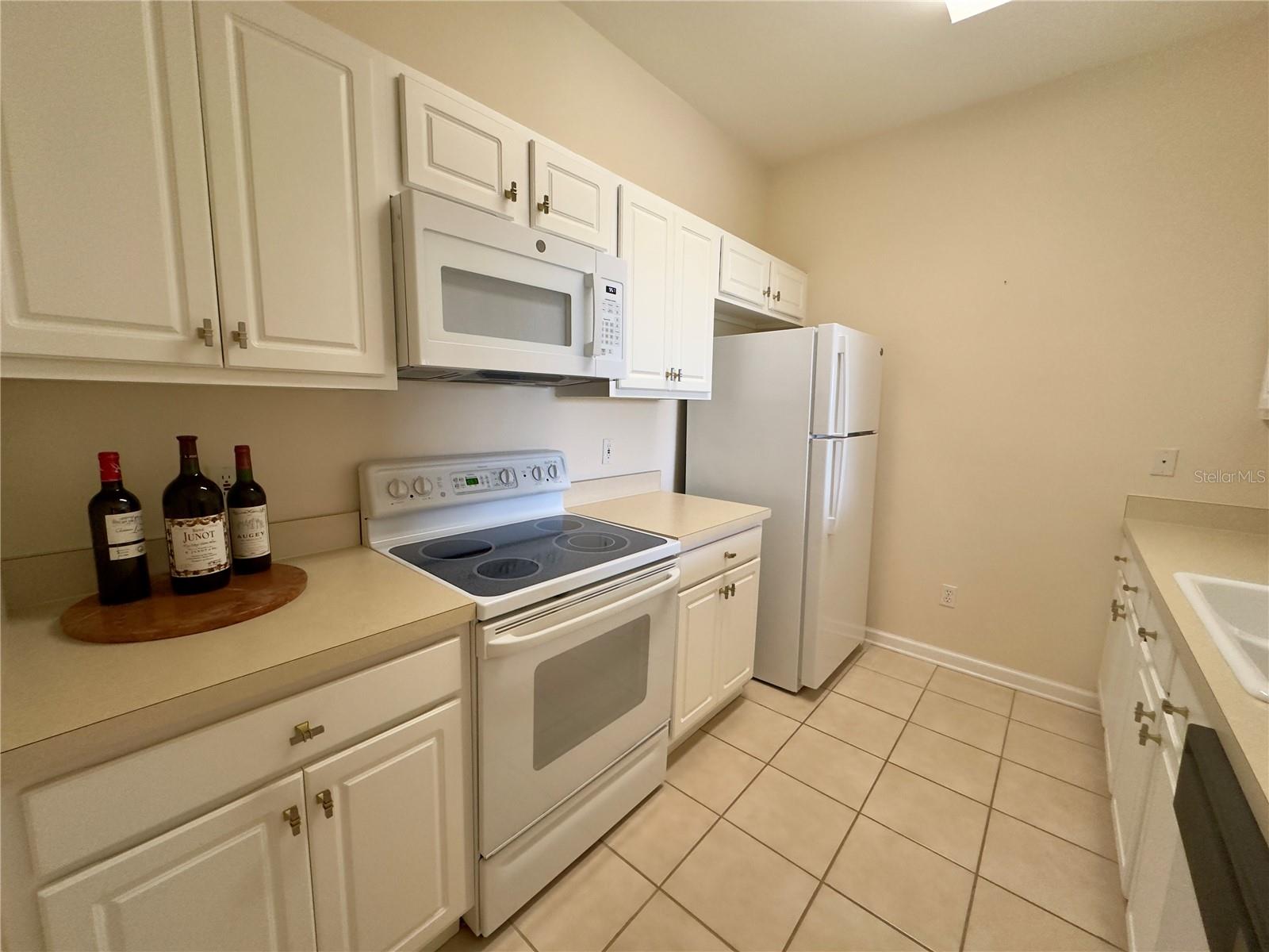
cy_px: 476
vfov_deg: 85.7
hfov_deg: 102.1
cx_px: 634
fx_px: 513
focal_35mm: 14
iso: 250
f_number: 2.2
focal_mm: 2.22
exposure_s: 1/120
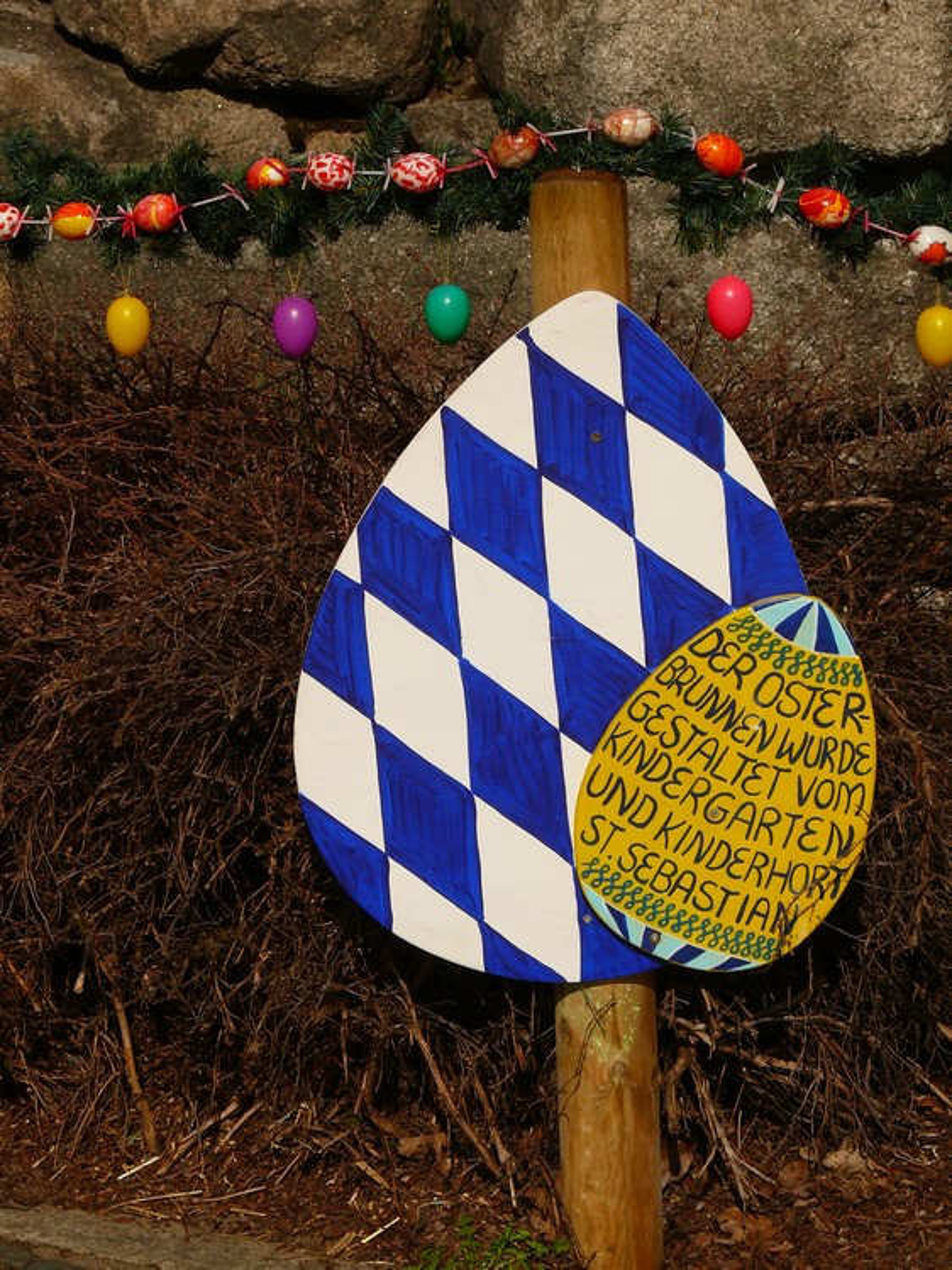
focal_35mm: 135
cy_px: 635
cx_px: 476
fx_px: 4953
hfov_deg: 11.0
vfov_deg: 14.6
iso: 100
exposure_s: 1/400
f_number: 5.6
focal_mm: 28.6
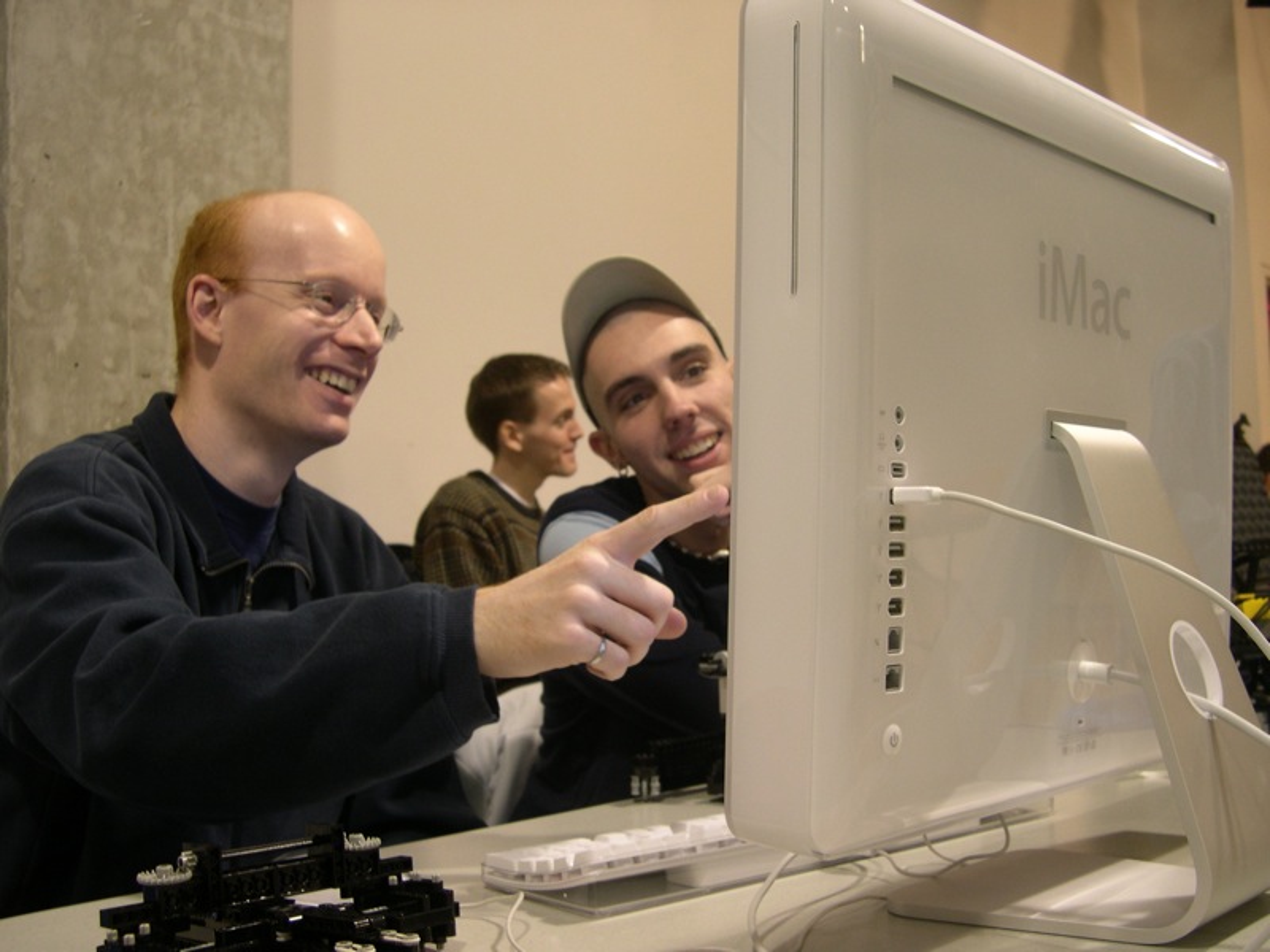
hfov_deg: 49.0
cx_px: 635
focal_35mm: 38
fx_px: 1394
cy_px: 476
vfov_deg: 37.7
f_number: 2.8
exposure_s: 1/10.9
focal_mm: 8
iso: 100
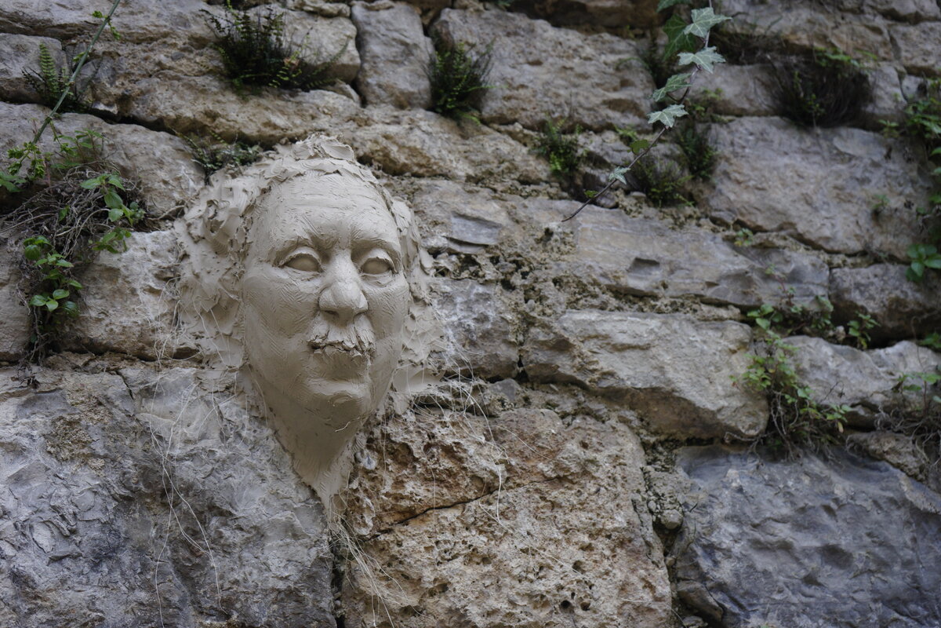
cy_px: 314
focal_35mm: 51
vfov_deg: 26.5
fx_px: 1333
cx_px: 470
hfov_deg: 38.9
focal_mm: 51
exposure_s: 1/100
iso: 1000
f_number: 5
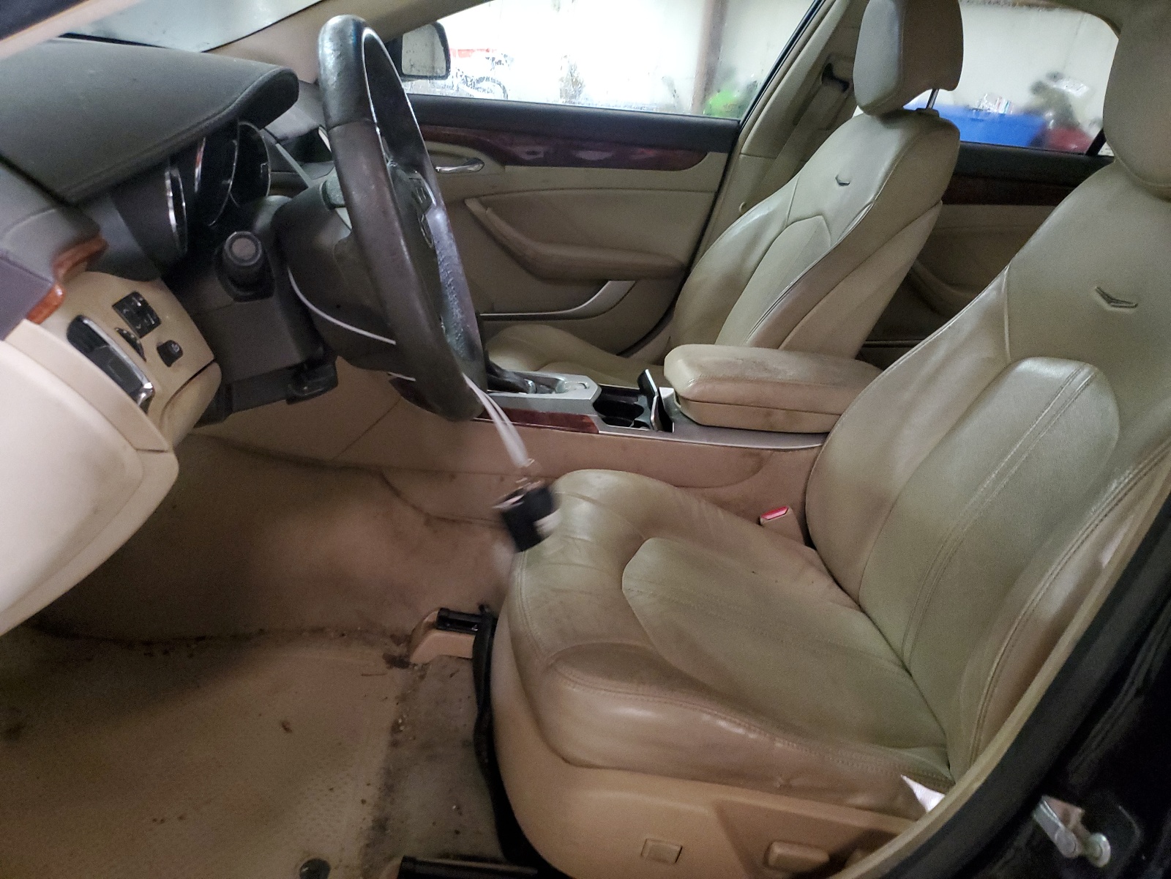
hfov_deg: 67.3
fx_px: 880
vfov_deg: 53.1
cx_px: 586
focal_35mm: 26
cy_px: 440
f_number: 1.5
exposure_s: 1/15
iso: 502
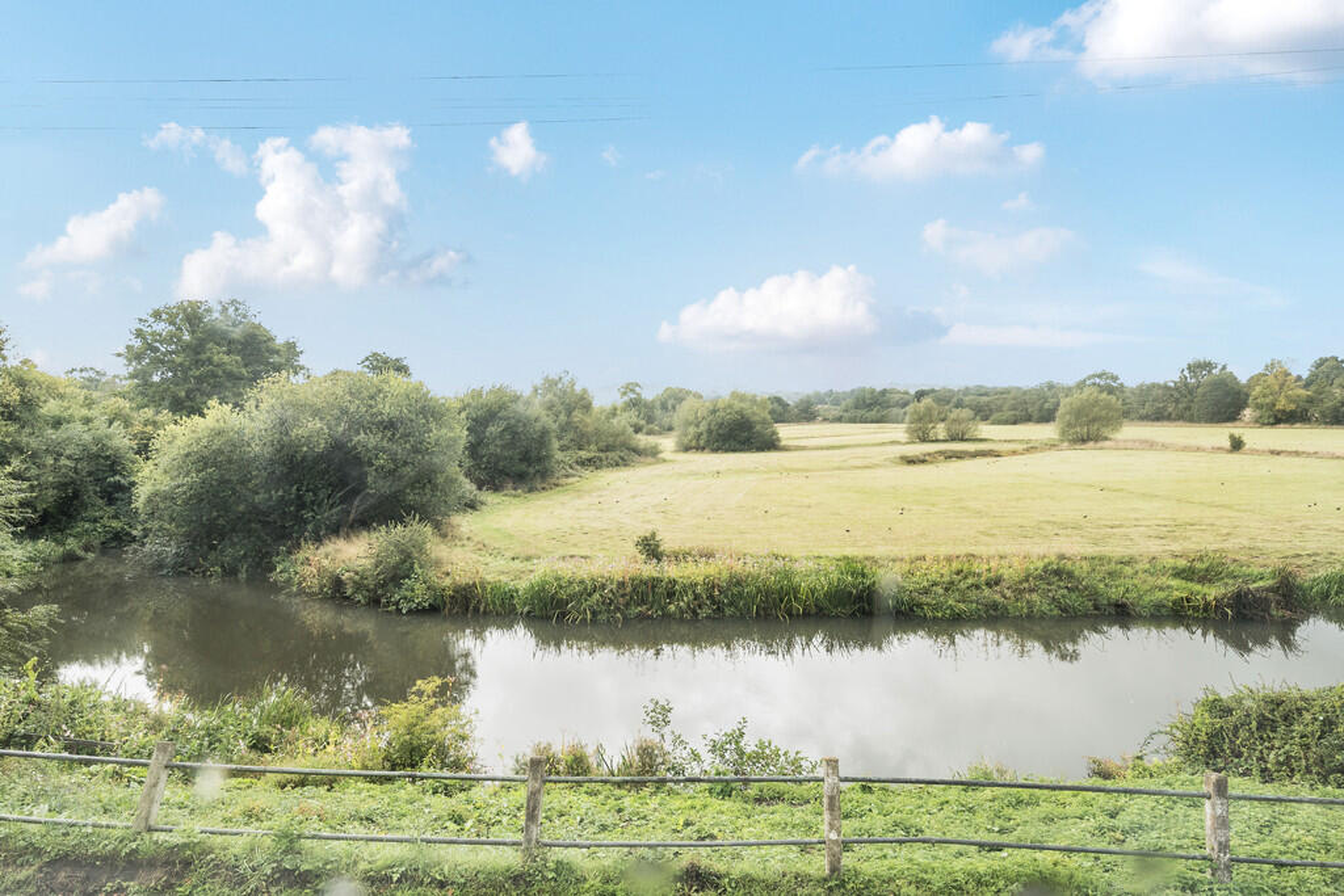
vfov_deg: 64.6
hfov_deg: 86.9
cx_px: 672
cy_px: 448
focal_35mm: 19
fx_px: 709
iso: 400
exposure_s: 1/200
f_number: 8
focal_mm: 13
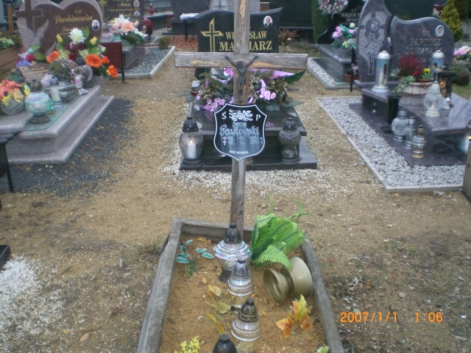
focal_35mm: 38
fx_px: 517
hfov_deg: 49.0
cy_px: 176
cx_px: 236
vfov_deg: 37.7
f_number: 3.1
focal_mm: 6.3
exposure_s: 1/100
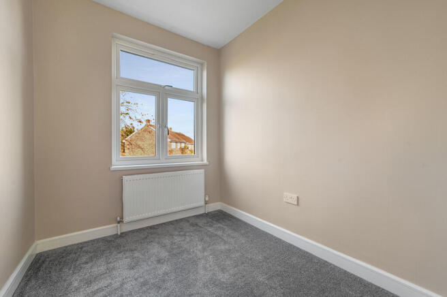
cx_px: 224
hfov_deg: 104.3
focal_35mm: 14
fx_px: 174
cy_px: 148
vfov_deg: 81.1
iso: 400
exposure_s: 1/2.5
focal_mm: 14
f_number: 8
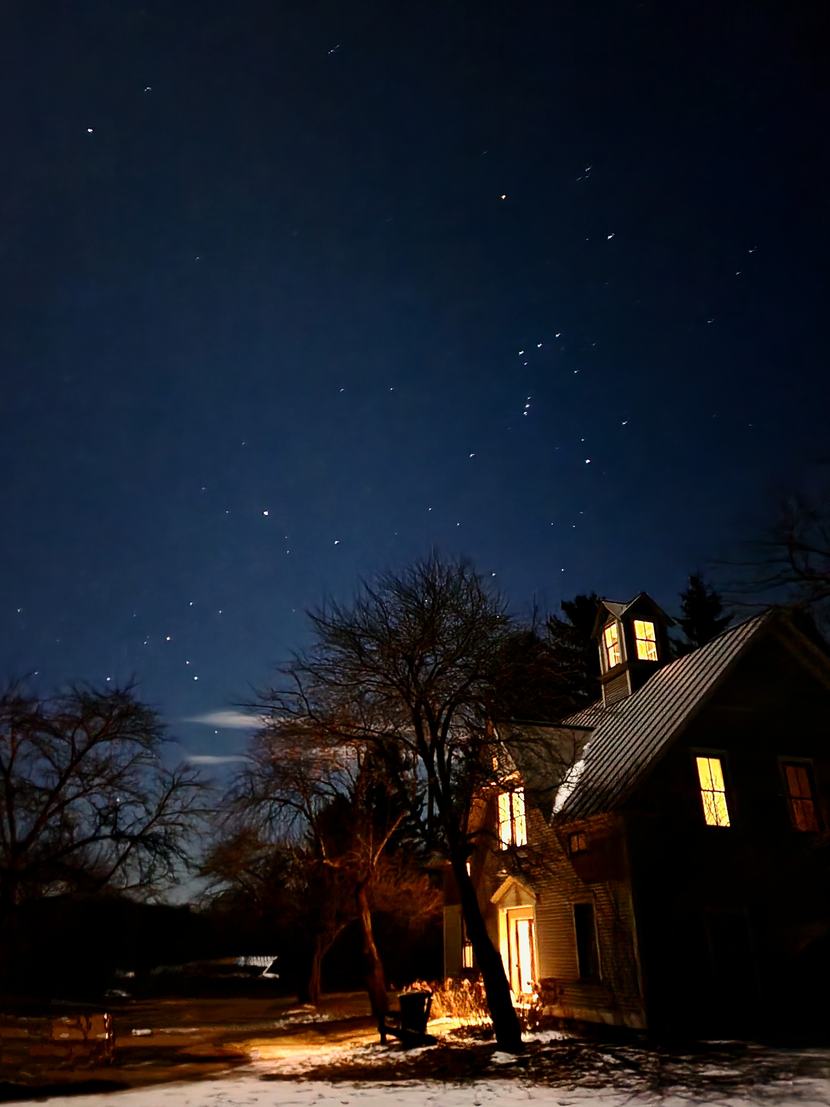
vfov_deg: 71.6
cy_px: 563
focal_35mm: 24
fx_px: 767
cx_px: 407
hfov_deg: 56.8
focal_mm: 5.4
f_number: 1.8
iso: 2000
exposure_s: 1/2
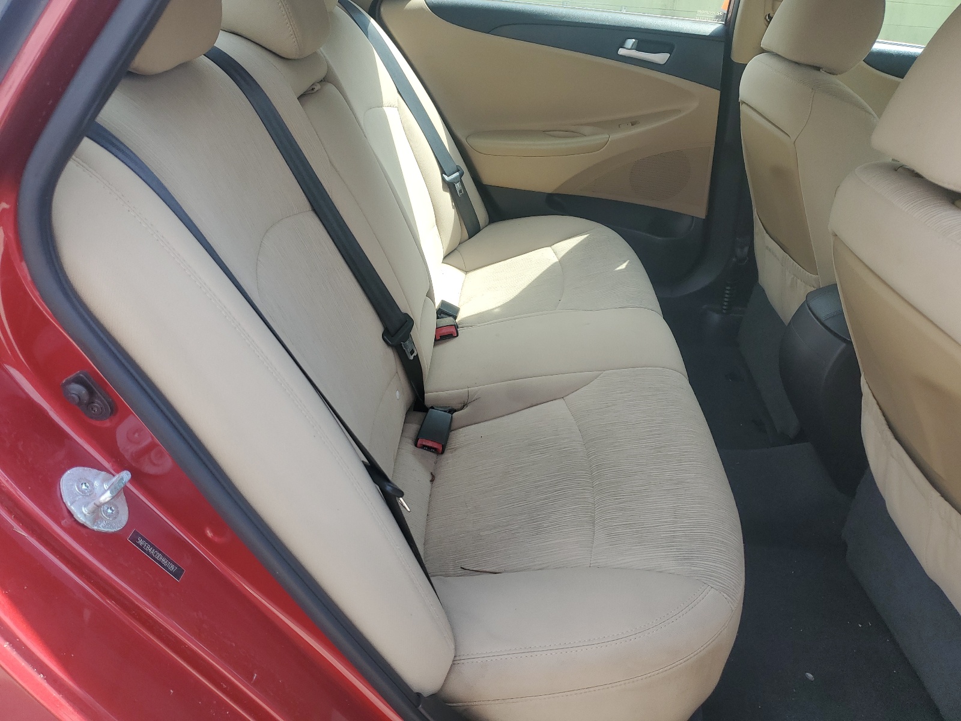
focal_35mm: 26
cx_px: 480
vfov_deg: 53.1
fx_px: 722
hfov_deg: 67.3
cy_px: 360
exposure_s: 1/714
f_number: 1.5
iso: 50
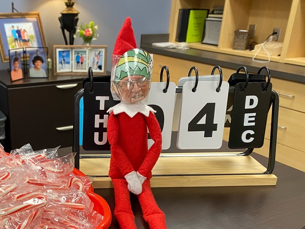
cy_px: 184
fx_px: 379
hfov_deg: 42.5
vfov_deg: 32.6
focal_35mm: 43
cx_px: 75
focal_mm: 4.25
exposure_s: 1/60
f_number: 1.8
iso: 160
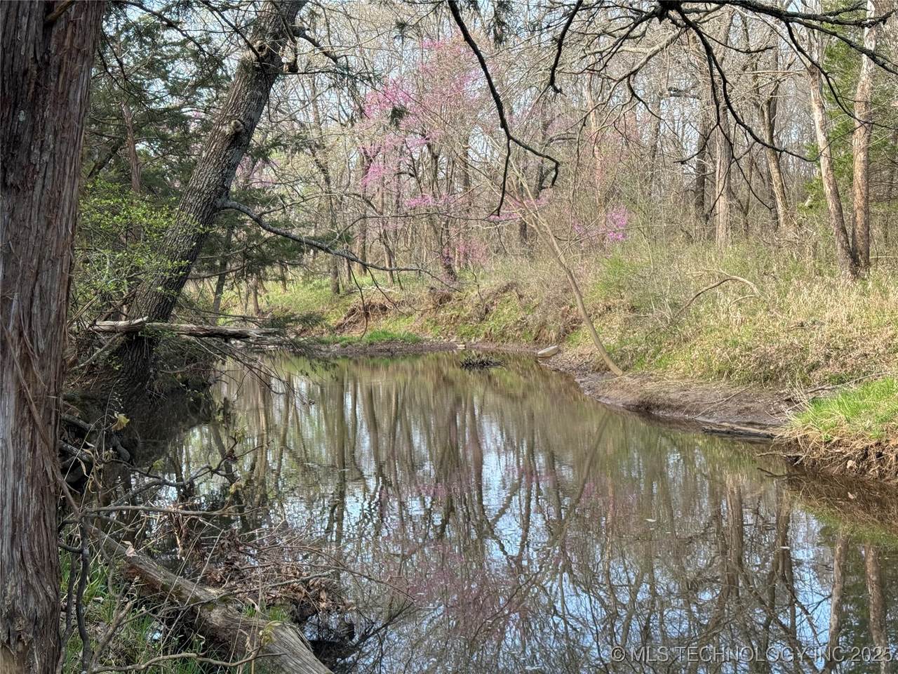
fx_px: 1245
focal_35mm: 48
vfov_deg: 30.3
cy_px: 337
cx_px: 449
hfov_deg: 39.7
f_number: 1.78
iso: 64
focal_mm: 6.76
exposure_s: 1/326
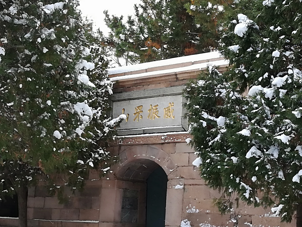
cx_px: 151
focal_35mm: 64
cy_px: 114
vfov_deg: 22.9
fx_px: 558
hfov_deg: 30.3
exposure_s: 1/100
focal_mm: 3.83
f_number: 2.2
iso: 80
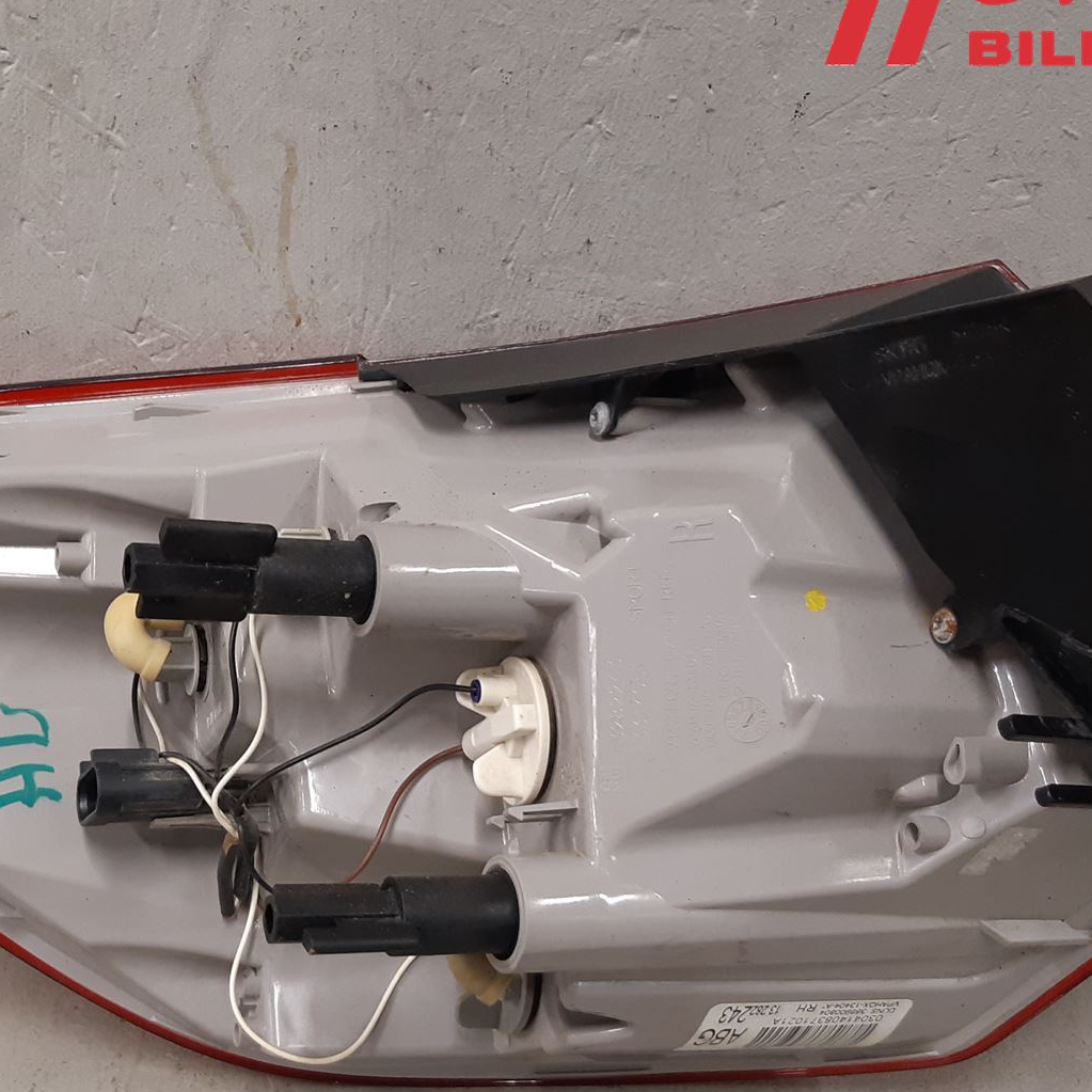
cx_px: 387
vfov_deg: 36.5
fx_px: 1642
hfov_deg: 36.5
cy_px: 705
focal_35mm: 46
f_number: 1.7
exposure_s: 1/50
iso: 160
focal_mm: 3.93
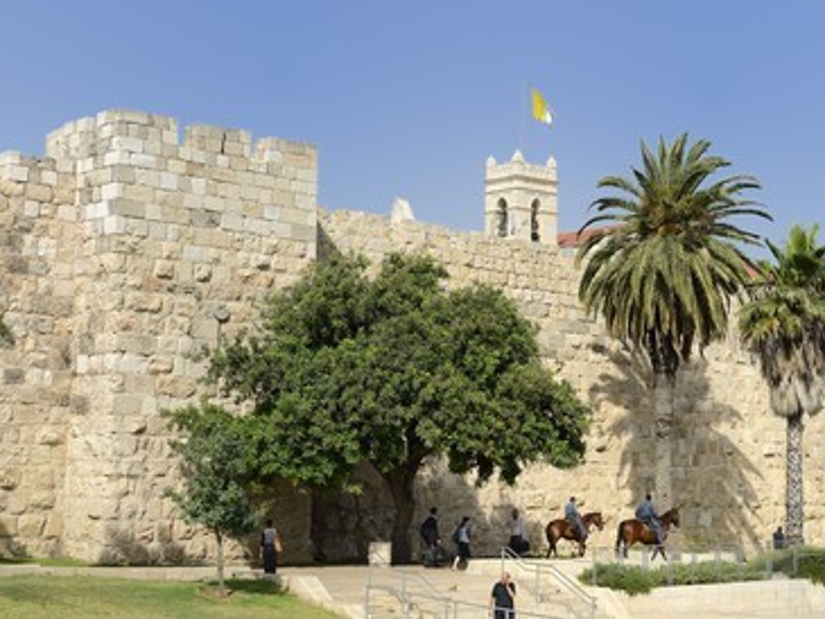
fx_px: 1478
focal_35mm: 62
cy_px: 305
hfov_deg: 31.2
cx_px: 457
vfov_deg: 23.7
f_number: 7.1
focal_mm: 56
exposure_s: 1/640
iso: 200
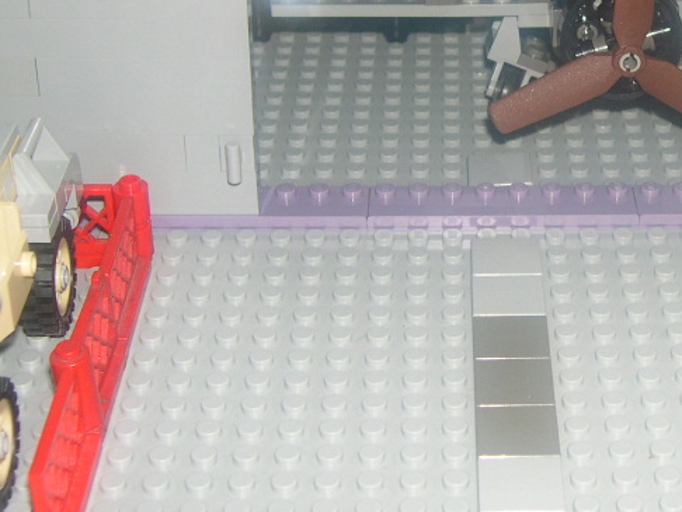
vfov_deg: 18.3
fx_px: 1577
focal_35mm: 80
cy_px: 125
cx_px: 601
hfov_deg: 23.8
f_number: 2.8
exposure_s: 1/60
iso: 100
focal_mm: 8
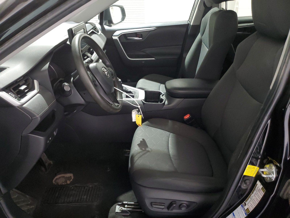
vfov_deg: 53.1
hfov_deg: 67.3
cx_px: 145
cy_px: 109
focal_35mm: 26
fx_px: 218
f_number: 1.5
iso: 314
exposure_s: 1/30
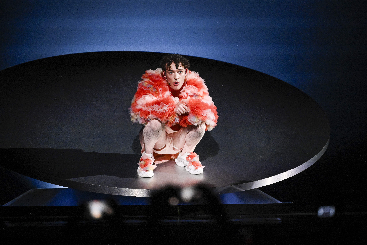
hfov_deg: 5.7
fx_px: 3670
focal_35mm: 360
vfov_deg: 3.8
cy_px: 122
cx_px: 184
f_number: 4
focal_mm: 360
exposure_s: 1/250
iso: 5000
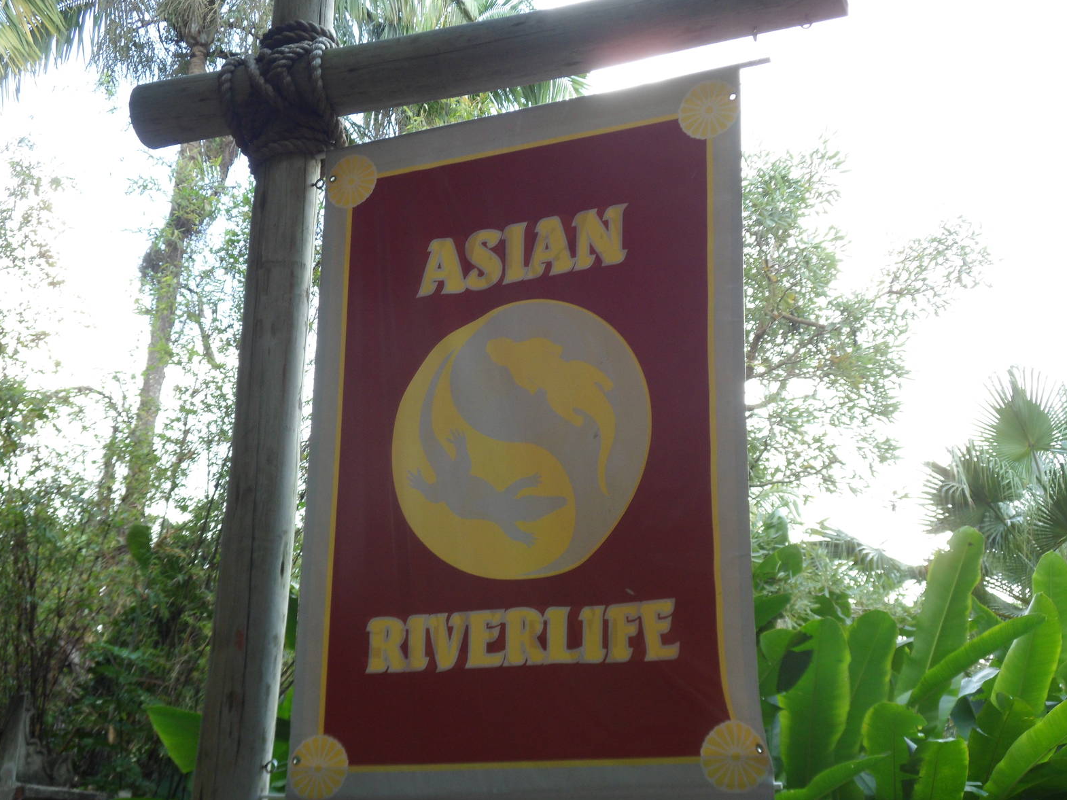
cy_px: 406
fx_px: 1633
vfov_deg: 27.5
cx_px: 526
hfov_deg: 36.2
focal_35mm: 53
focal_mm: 8.1
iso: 80
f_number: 4.3
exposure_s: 1/45
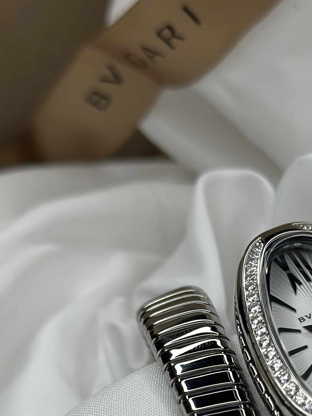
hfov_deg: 13.2
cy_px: 388
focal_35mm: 111
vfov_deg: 17.4
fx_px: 1334
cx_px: 317
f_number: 1.78
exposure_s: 1/1133
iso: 80
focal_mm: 6.86
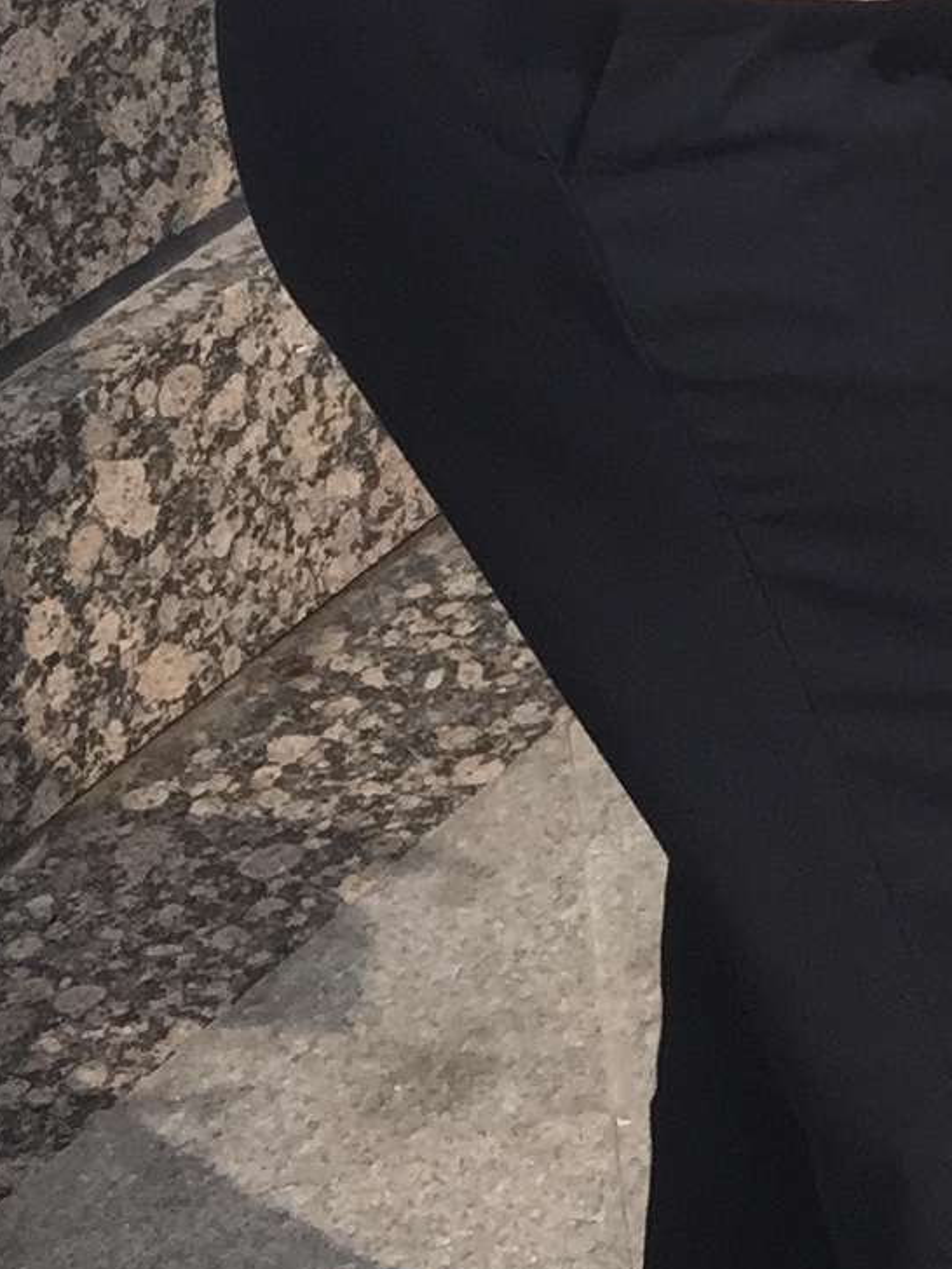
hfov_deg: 10.3
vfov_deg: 14.1
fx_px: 4767
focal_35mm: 130
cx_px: 2068
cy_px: -685
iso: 32
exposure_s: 1/1412
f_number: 2.2
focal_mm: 4.15
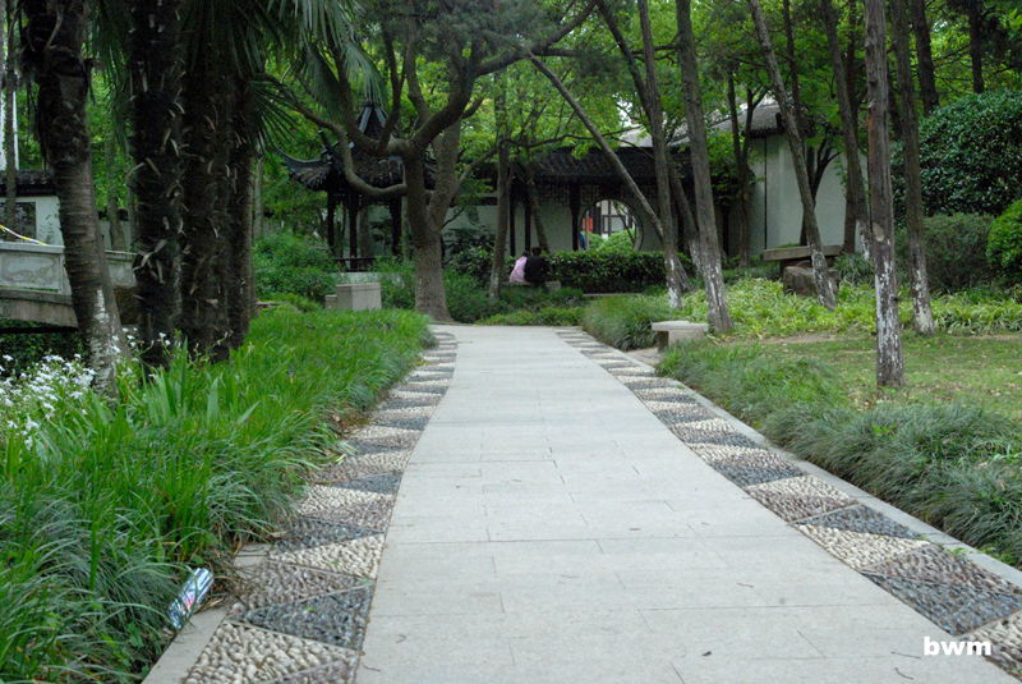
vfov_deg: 20.2
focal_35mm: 68
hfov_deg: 29.8
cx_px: 511
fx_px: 1918
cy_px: 342
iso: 1600
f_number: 16
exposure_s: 1/80
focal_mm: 45
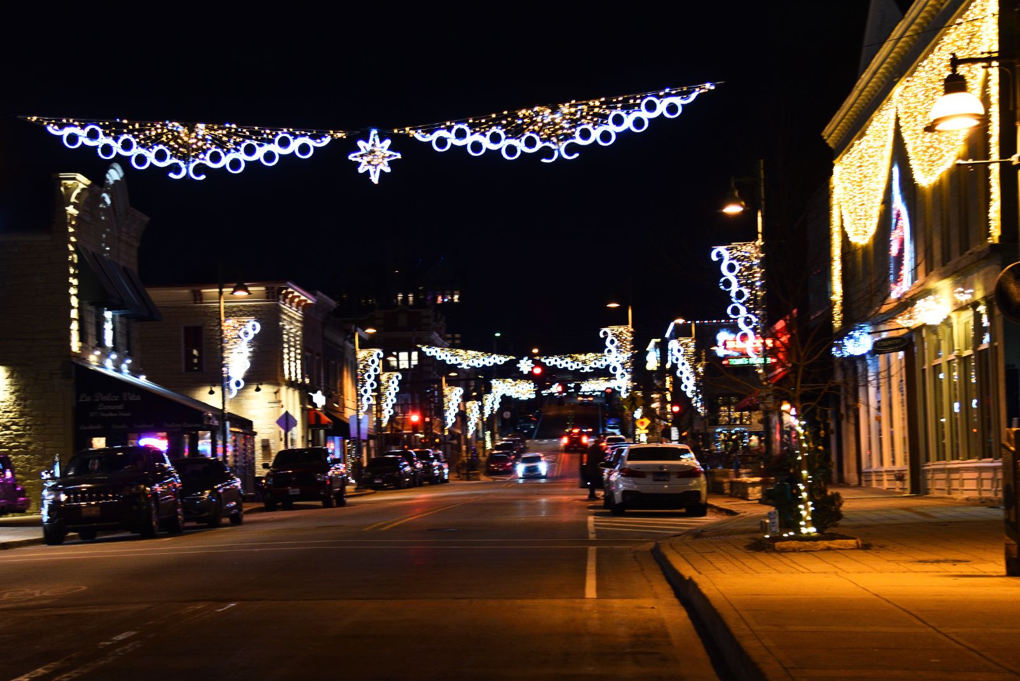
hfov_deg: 27.3
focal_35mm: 74
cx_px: 468
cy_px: 402
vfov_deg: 18.4
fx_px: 2097
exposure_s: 1/13
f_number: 4
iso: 1000
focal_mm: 58
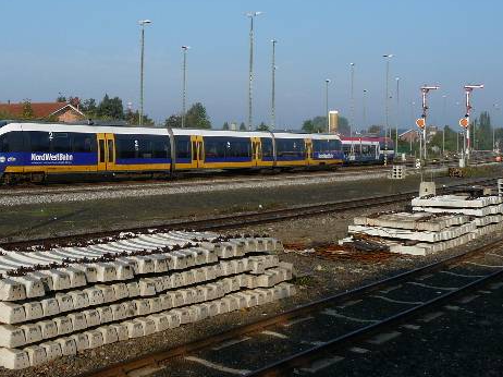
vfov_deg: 27.9
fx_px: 755
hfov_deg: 35.9
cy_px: 146
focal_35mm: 52
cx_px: 119
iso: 100
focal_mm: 5
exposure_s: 1/1000
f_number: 3.4
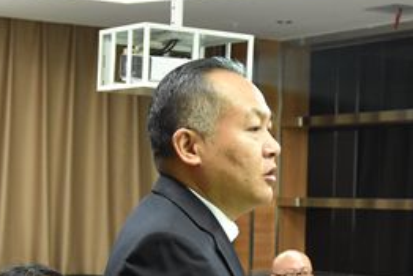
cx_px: 277
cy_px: 300
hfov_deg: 18.5
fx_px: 1263
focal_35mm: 110
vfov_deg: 12.3
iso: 2500
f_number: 4
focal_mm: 24
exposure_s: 1/40
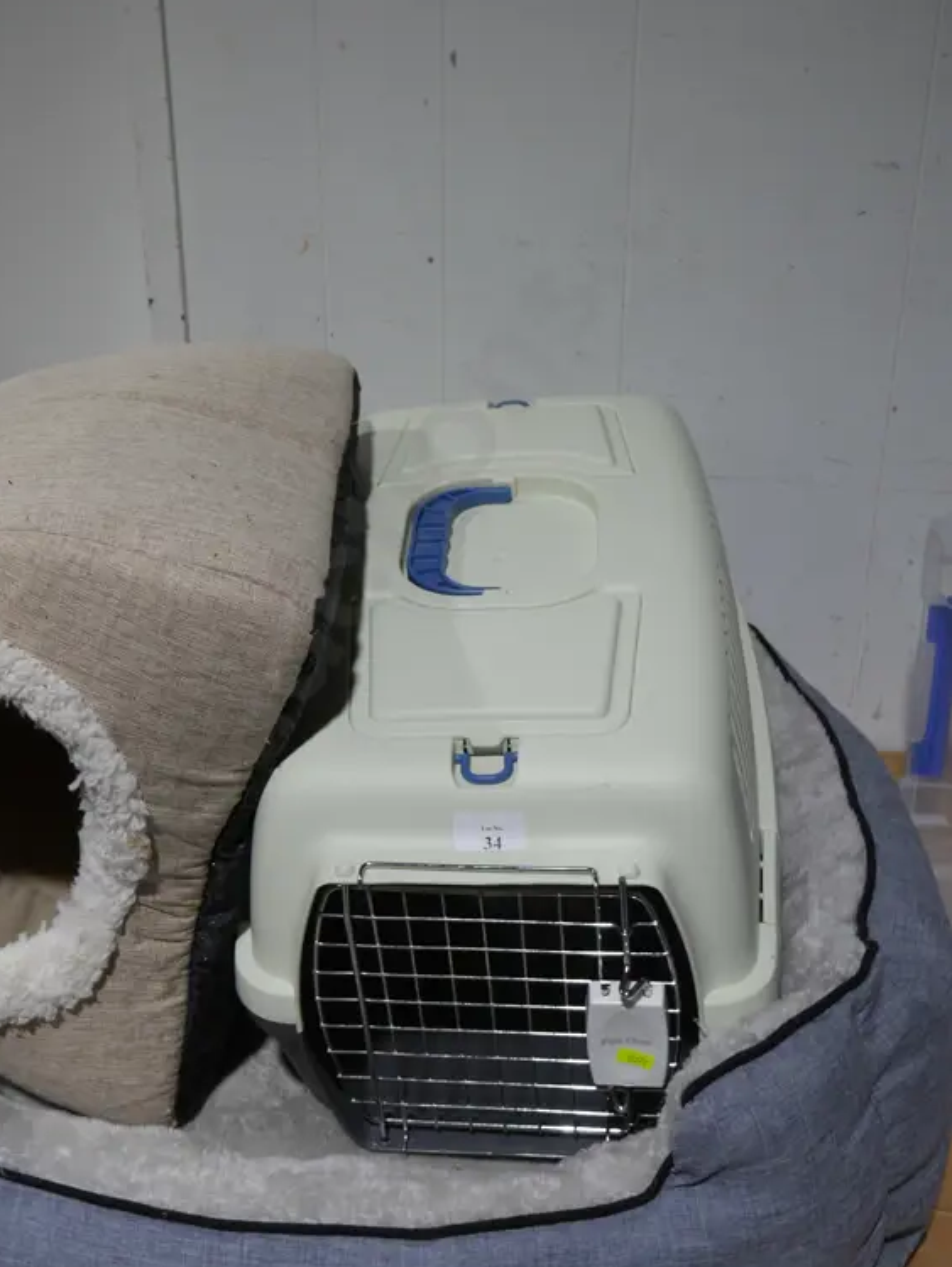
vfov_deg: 45.7
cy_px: 643
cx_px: 304
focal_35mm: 41
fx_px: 1501
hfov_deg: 34.8
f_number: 3.6
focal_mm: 15
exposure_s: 1/125
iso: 200
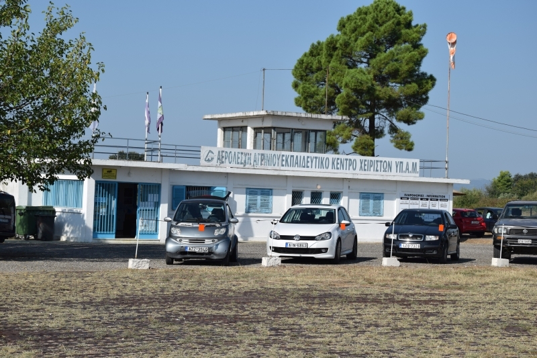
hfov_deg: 27.0
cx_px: 268
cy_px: 179
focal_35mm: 75
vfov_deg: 18.2
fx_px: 1118
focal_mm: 50
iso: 100
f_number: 9
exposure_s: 1/320
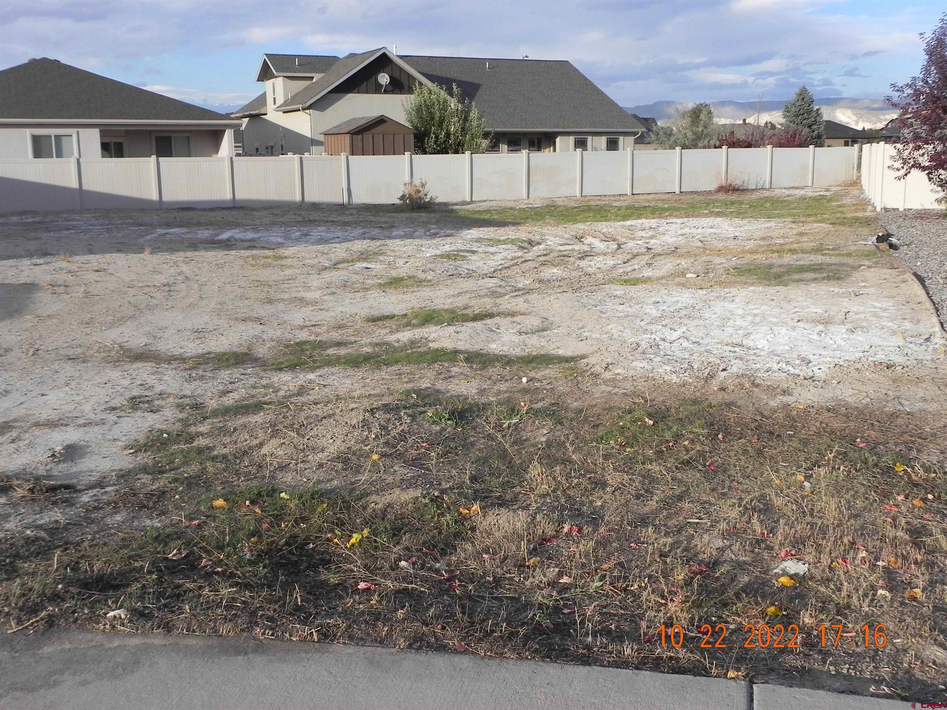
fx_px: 1012
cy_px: 355
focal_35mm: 37
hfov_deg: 50.1
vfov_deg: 38.7
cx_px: 474
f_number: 5.6
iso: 160
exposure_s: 1/302
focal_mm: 6.6
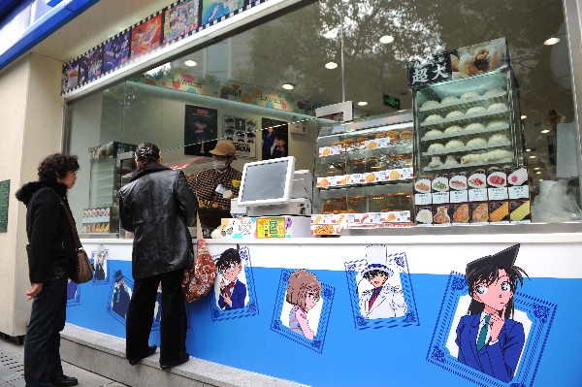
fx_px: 388
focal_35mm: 24
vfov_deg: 53.1
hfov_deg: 73.8
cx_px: 291
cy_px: 194
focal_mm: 24
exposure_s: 1/100
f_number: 5
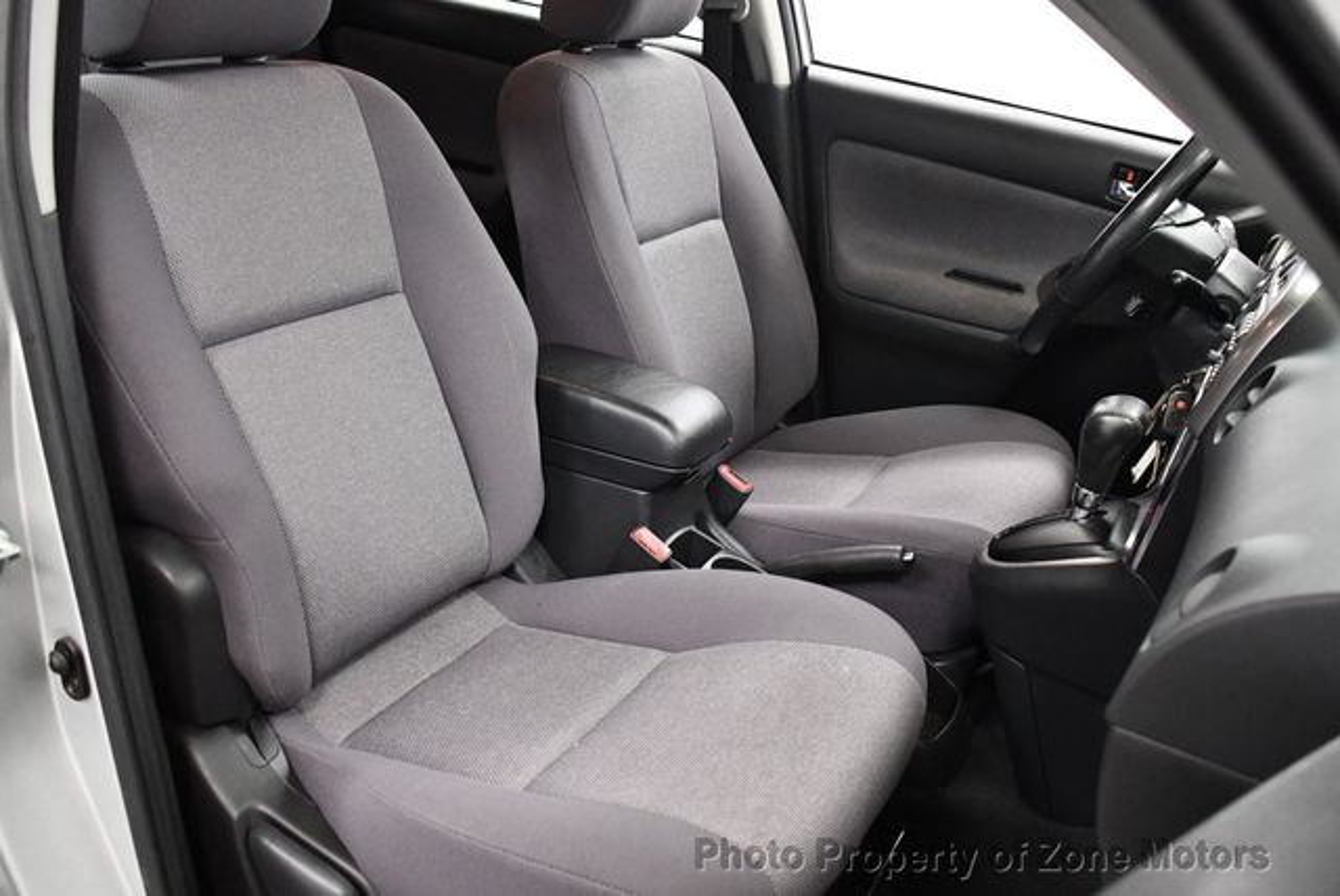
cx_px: 670
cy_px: 448
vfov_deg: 36.9
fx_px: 1341
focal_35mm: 36
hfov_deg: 53.1
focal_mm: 18
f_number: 3.5
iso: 3200
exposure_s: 1/125
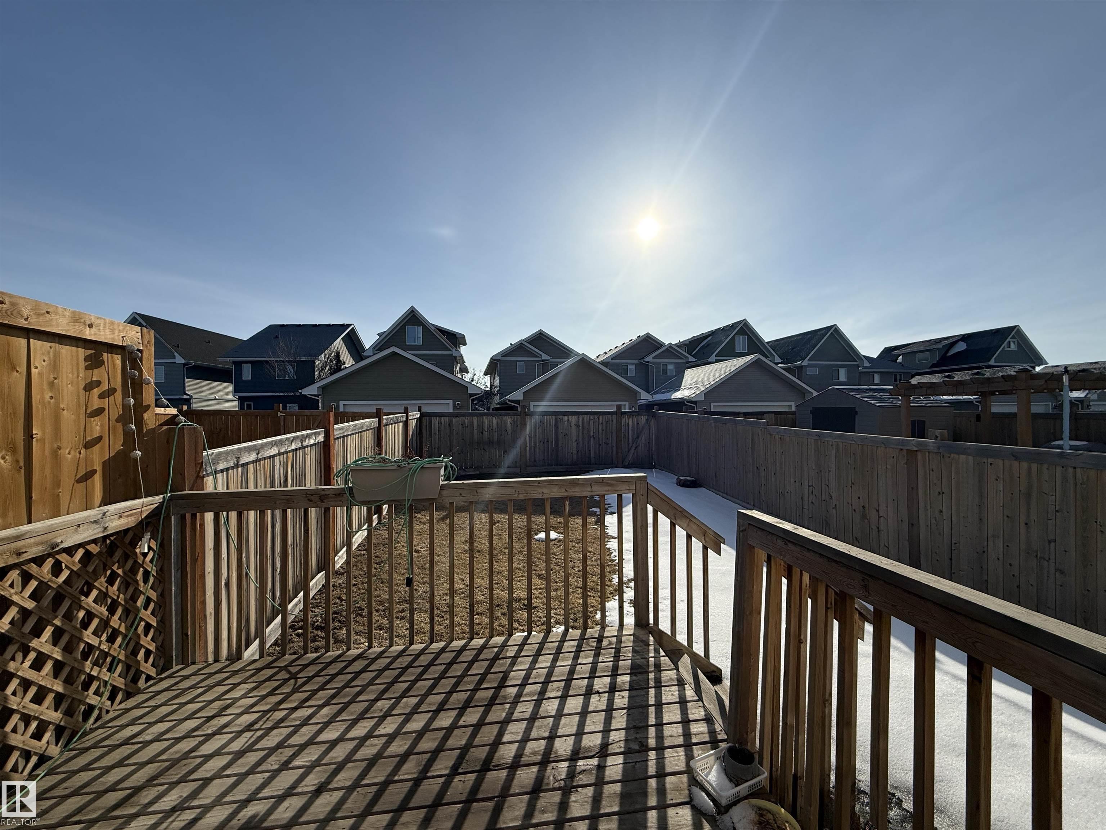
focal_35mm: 14
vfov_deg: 85.7
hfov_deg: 102.1
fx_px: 447
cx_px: 553
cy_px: 415
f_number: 2.2
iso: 50
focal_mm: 2.22
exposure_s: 1/6173
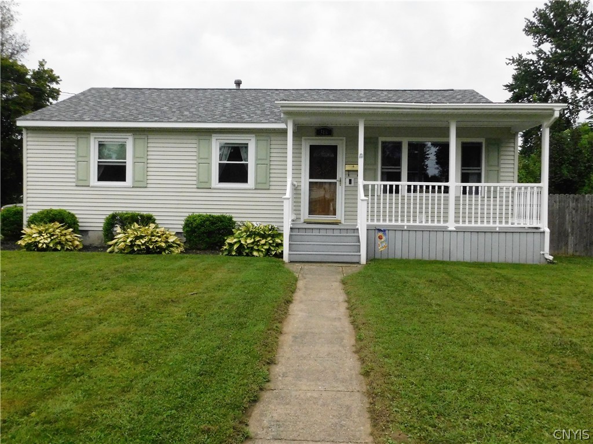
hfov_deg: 60.0
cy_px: 222
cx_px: 296
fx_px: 514
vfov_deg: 46.8
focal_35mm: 30
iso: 800
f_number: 6.4
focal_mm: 5.3
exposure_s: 1/1000
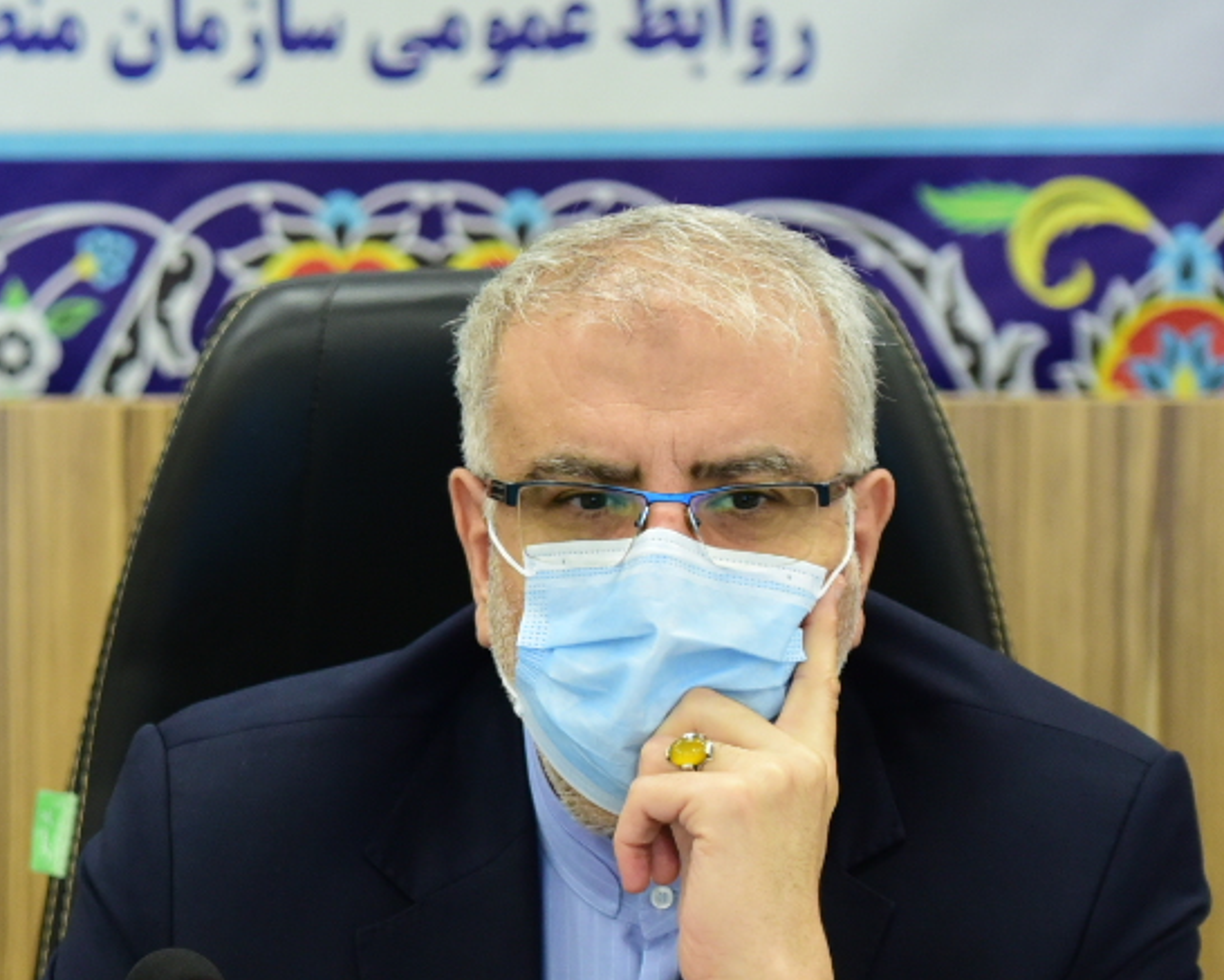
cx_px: -516
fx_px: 11304
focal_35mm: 312
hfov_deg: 6.1
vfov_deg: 5.0
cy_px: 657
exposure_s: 1/160
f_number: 2.8
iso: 2000
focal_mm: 112
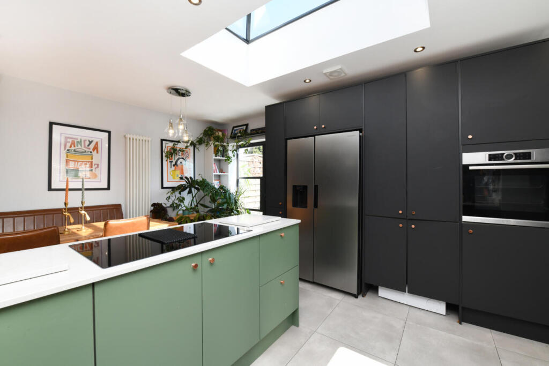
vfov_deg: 77.3
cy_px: 183
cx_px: 274
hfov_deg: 100.4
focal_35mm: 15
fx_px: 229
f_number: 14
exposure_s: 1/60
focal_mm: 15
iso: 640
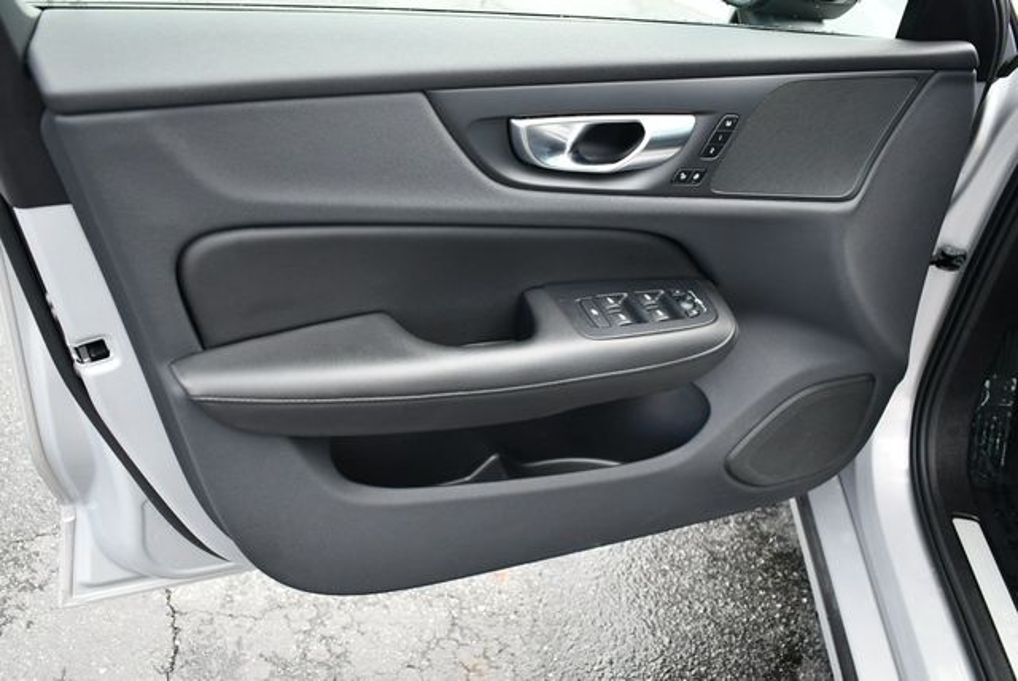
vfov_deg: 36.9
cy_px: 340
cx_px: 509
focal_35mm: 36
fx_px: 1019
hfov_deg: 53.1
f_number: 3.5
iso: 400
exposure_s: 1/250
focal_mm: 18
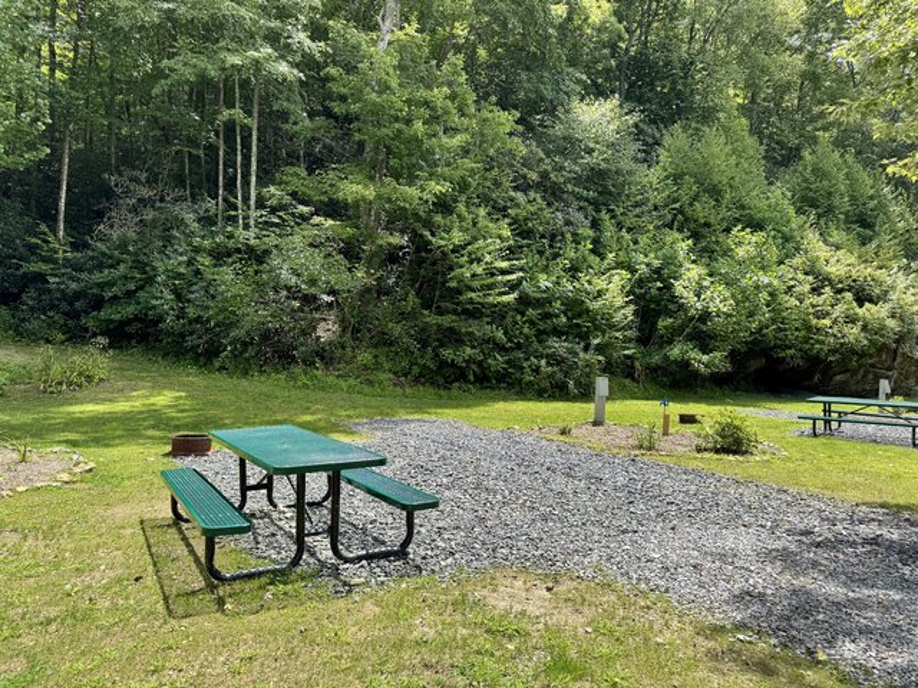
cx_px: 459
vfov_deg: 56.8
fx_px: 636
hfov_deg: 71.6
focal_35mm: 24
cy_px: 344
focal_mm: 6.76
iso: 80
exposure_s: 1/1395
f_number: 1.78
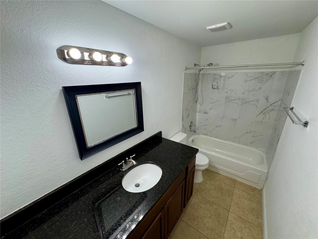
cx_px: 159
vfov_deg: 85.7
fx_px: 129
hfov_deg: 102.1
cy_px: 120
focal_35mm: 14
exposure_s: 1/120
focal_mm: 2.22
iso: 160
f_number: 2.2
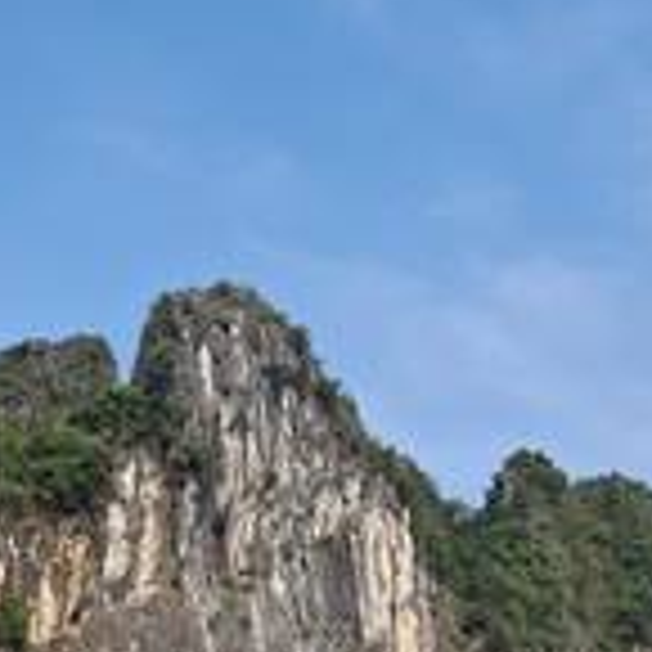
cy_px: 486
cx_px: 166
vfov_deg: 23.4
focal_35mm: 73
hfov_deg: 23.4
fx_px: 1556
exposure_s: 1/859
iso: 25
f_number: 1.8
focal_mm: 4.69
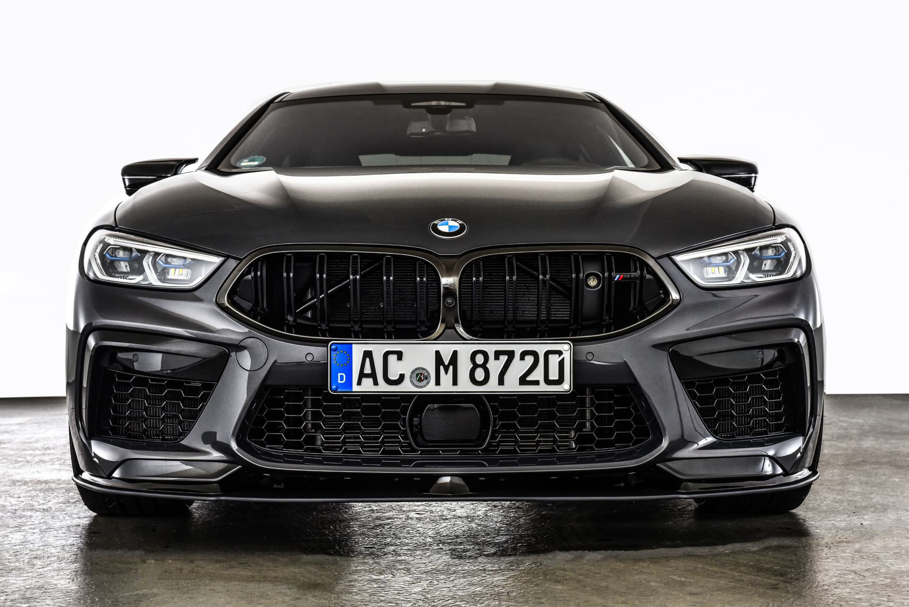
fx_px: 1566
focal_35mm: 62
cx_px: 454
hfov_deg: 32.4
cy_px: 304
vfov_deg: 21.9
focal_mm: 62
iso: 1250
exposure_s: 1/125
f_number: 11
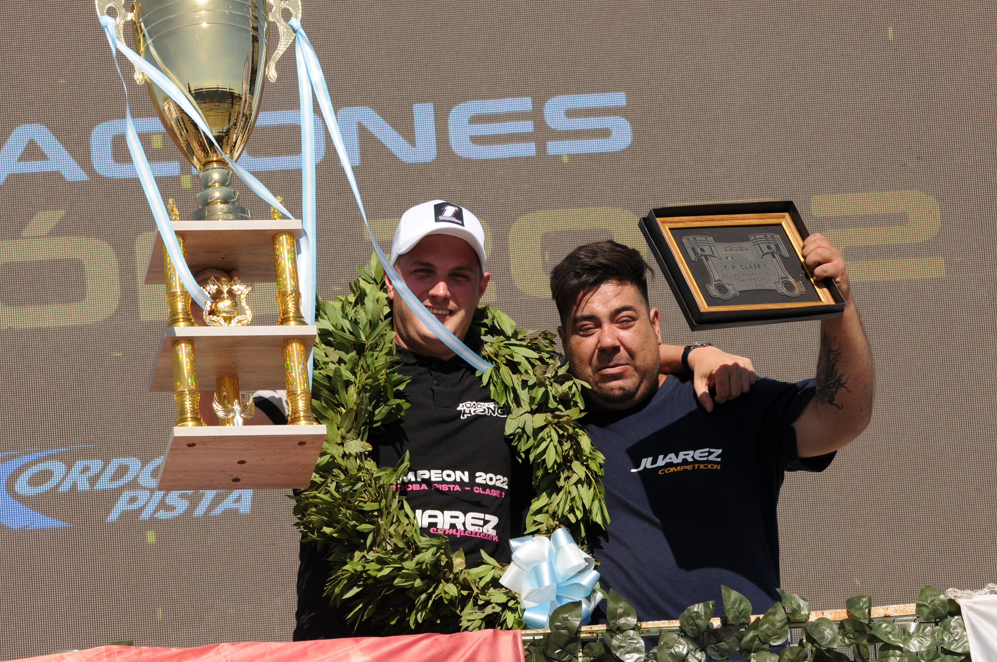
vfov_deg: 5.6
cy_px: 304
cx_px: 480
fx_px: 6749
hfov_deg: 8.4
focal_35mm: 244
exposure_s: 1/800
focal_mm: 150
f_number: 7.1
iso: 200
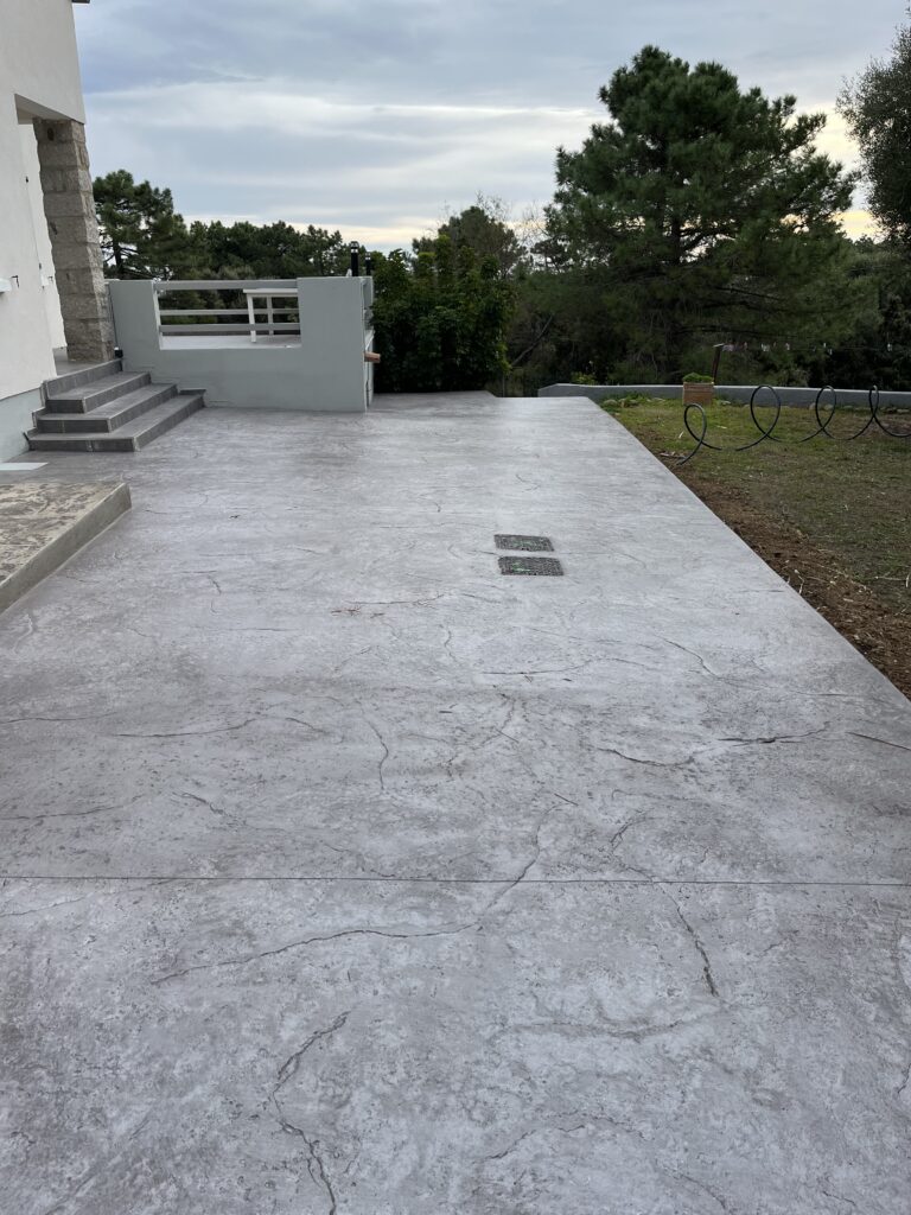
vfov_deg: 67.3
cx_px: 456
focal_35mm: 26
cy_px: 608
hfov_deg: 53.1
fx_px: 912
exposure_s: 1/1009
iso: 50
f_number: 1.6
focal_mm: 5.1
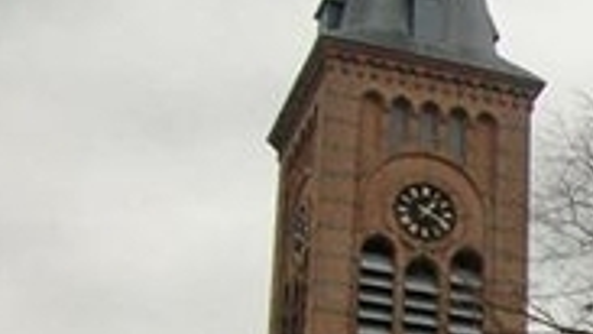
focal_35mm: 114
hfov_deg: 16.9
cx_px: 901
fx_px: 1793
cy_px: 425
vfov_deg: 10.4
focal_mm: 5.7
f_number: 8.8
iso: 80
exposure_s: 1/50
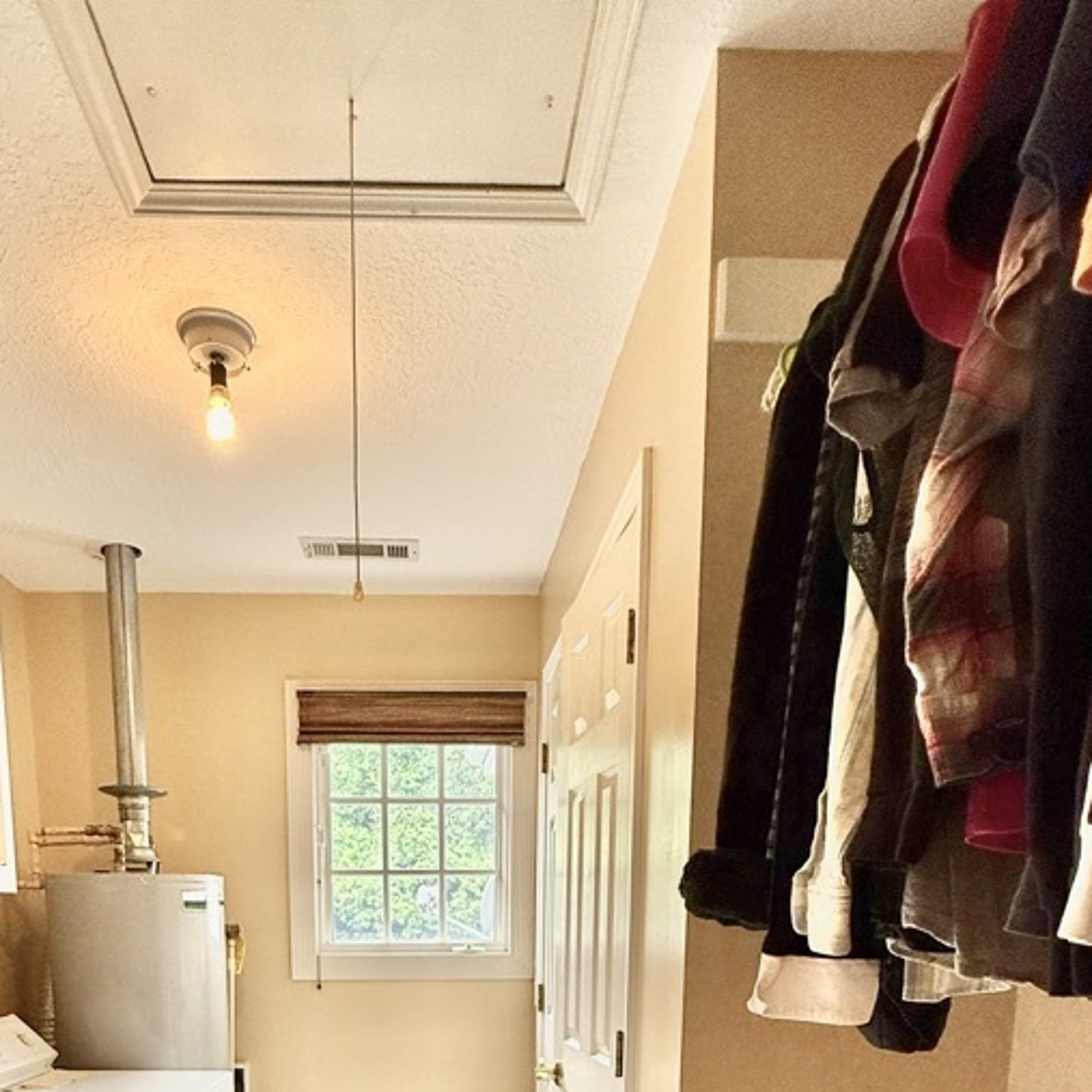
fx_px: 892
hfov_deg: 62.5
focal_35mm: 25
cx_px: 452
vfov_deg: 51.9
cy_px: 1062
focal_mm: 2.22
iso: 200
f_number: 2.2
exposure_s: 1/120
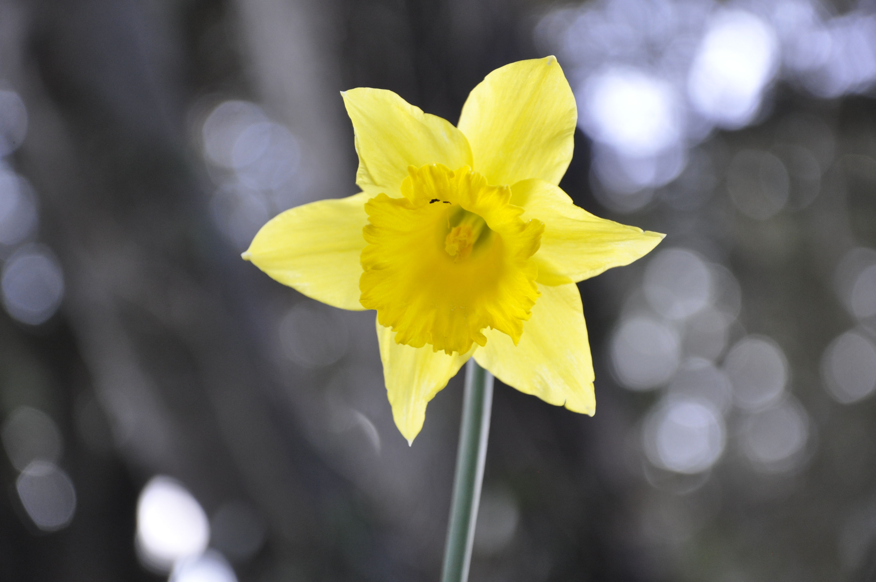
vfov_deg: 8.7
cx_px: 438
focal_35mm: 158
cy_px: 291
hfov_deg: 13.1
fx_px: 3828
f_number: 5.6
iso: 800
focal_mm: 105
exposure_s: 1/50
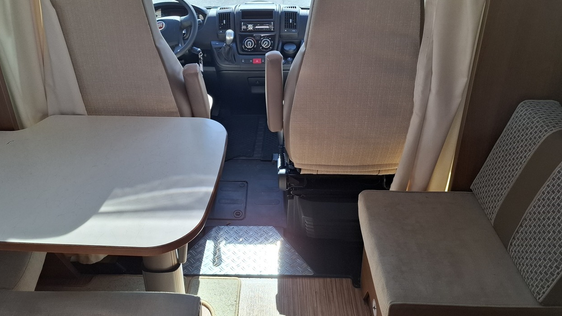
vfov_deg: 39.8
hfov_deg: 65.9
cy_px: 113
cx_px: 257
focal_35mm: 29
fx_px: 432
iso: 50
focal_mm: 5.54
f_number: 1.8
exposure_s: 1/447
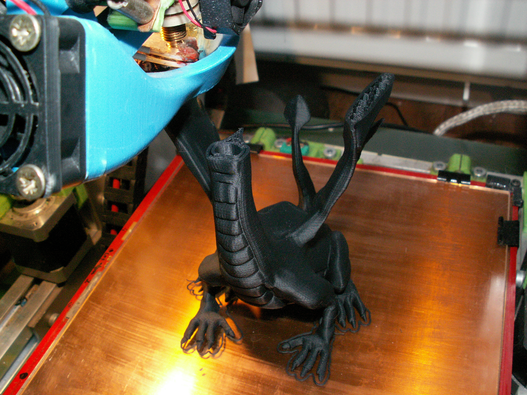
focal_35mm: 35
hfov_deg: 52.6
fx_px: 533
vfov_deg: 40.7
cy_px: 198
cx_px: 264
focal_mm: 5.86
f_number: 3.5
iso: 160
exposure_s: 1/40
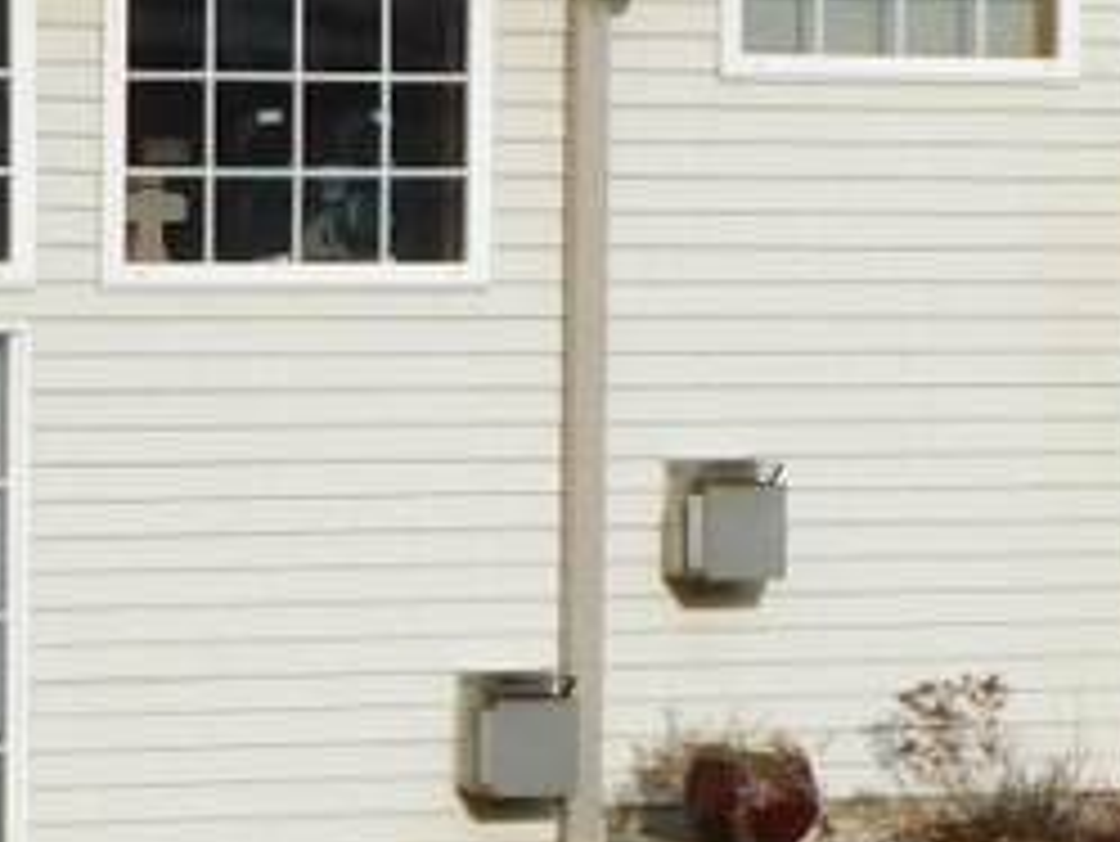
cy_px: 495
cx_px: -972
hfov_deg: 11.7
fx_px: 4985
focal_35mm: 154
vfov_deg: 9.6
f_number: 6.4
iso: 125
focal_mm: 5.3
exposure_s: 1/640
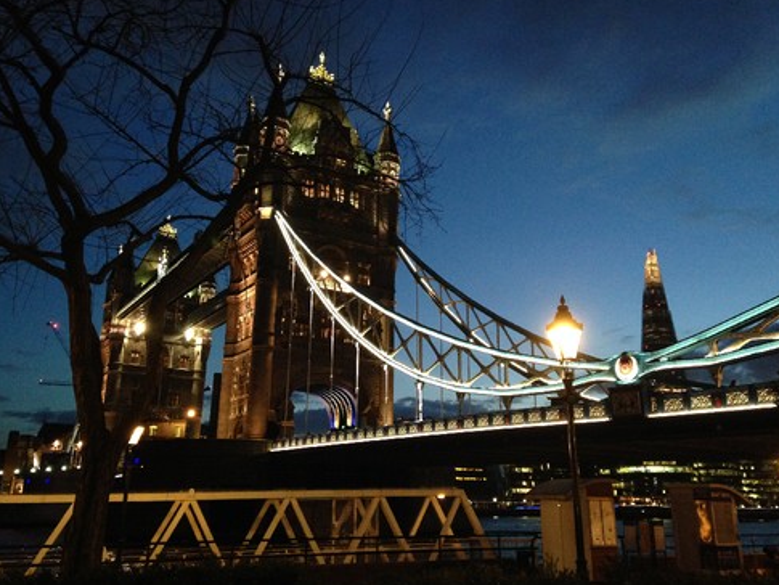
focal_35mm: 34
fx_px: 765
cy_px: 290
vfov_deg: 41.8
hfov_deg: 53.9
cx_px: 400
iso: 320
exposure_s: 1/16
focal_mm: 4.12
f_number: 2.4
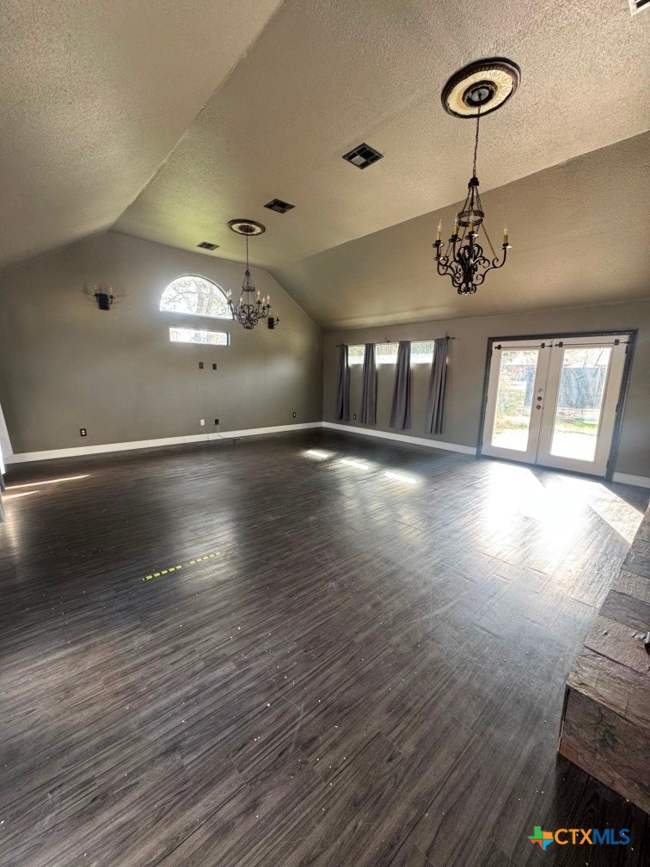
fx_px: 351
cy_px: 434
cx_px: 325
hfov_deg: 85.7
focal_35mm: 14
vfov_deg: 102.1
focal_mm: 2.22
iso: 200
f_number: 2.2
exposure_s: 1/99
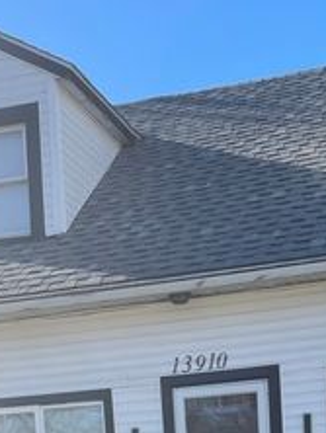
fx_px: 978
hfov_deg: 18.8
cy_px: 635
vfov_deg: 21.3
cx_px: 242
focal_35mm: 78
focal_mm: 4.2
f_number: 1.6
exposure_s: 1/1770
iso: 32
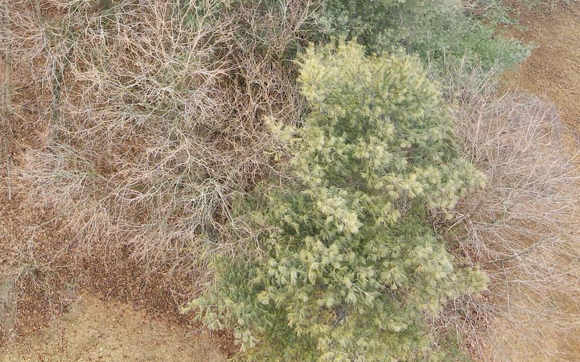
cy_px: -127
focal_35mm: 58
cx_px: 94
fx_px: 917
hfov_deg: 33.8
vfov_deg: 20.2
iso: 100
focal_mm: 4.5
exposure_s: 1/90
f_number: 2.8
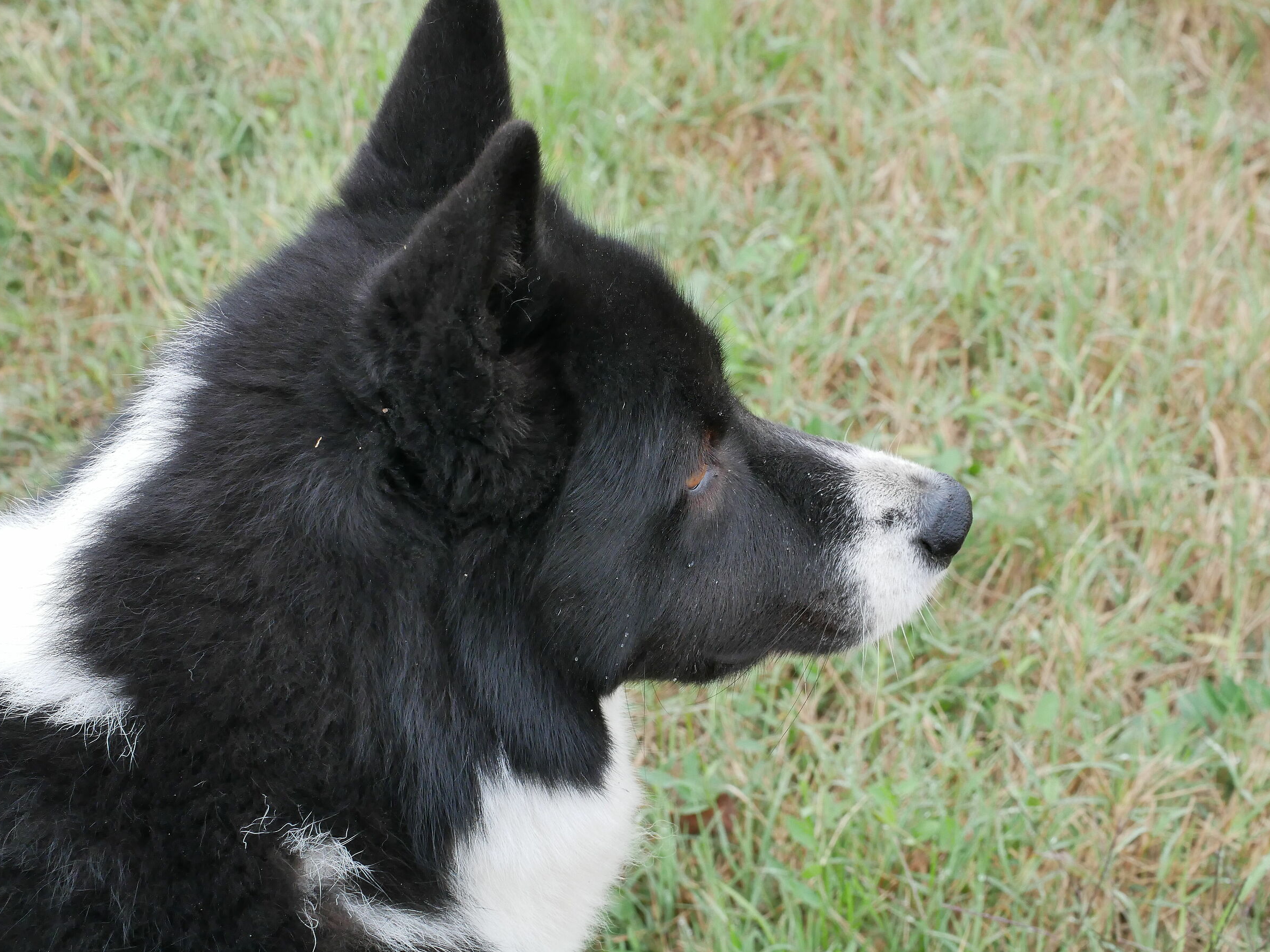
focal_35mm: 91
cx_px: 636
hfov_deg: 21.5
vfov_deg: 16.2
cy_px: 473
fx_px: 3338
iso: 640
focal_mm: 45
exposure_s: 1/100
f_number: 10
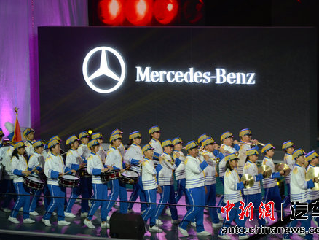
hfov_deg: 13.1
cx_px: 154
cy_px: 120
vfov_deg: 9.8
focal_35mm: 151
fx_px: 1392
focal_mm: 92
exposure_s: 1/160
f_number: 7.1
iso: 800
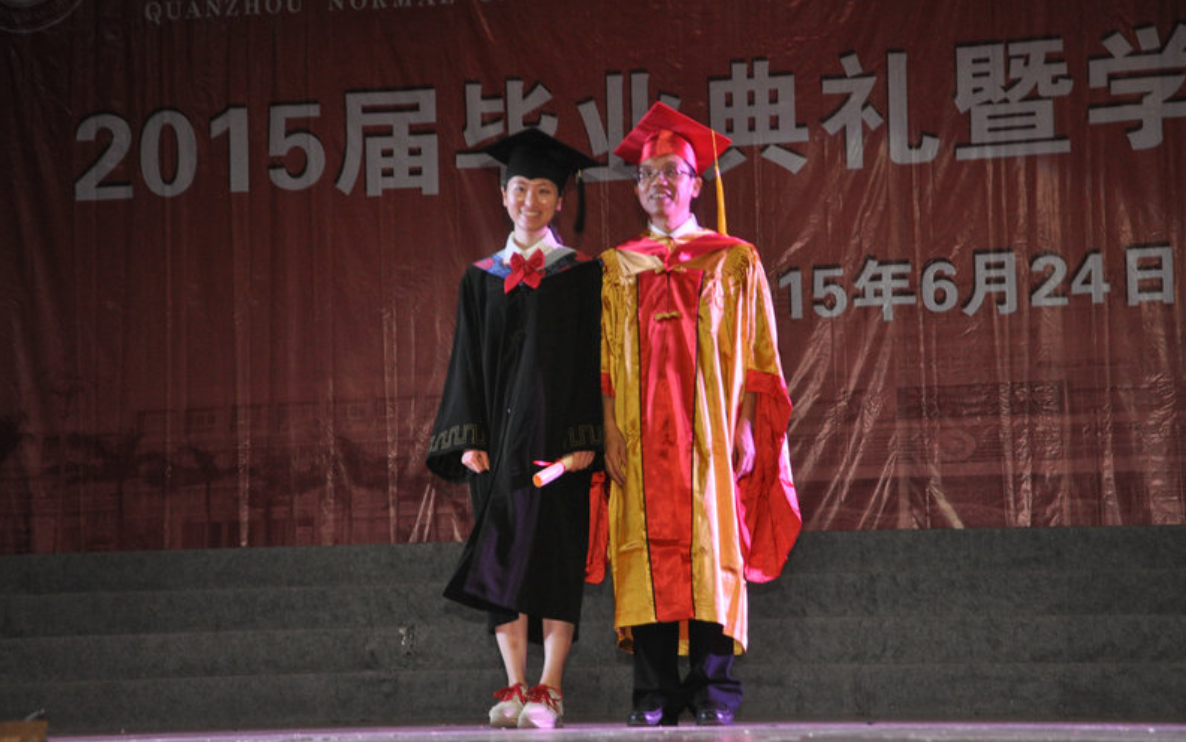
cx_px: 591
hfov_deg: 26.8
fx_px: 2489
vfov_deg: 16.9
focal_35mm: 77
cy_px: 360
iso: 800
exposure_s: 1/60
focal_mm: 50
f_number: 5
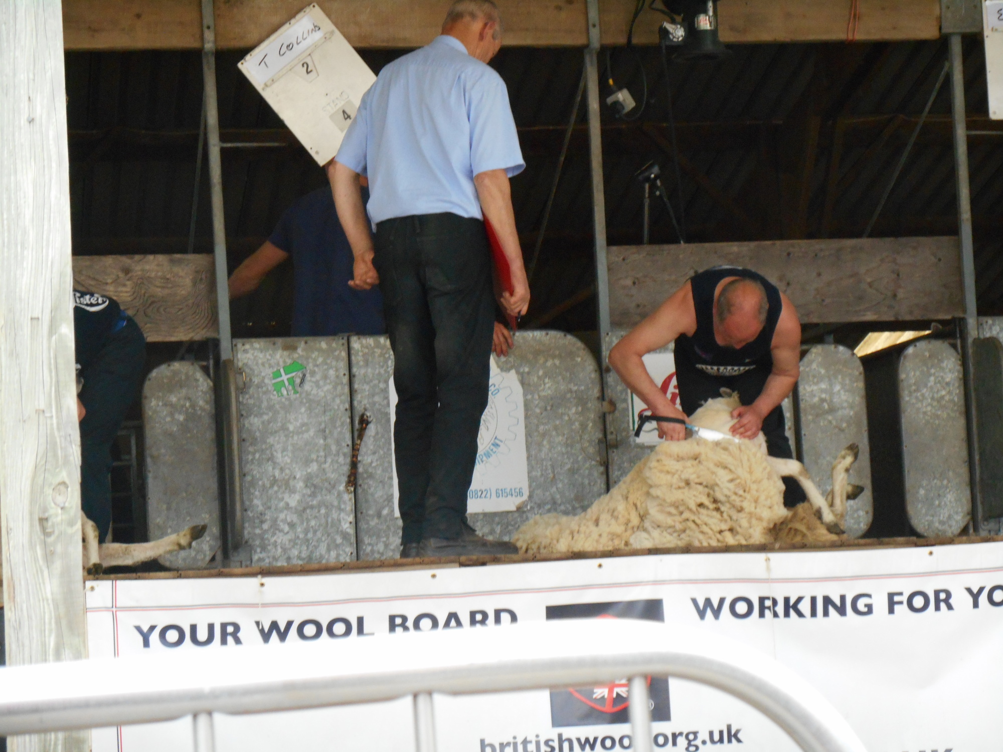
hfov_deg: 18.7
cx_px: 502
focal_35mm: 105
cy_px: 376
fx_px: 3042
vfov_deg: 14.1
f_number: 5.1
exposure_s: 1/250
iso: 400
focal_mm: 18.8
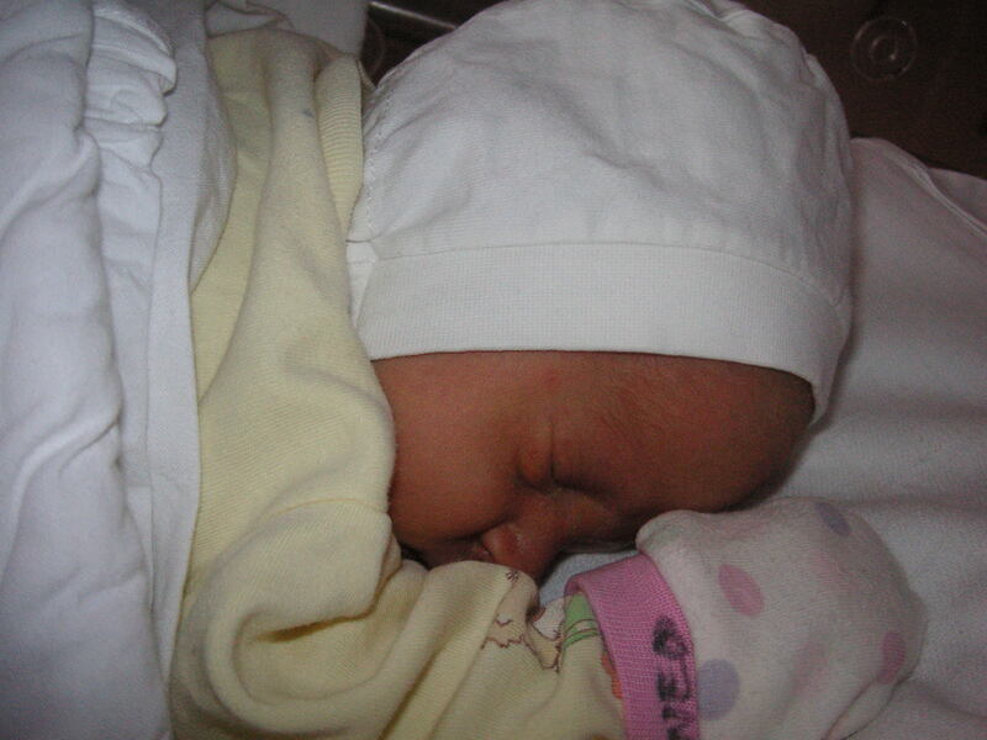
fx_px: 1055
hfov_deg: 50.1
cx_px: 494
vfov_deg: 38.7
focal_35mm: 37
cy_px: 370
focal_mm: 6.1
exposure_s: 1/45
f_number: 6.7
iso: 160
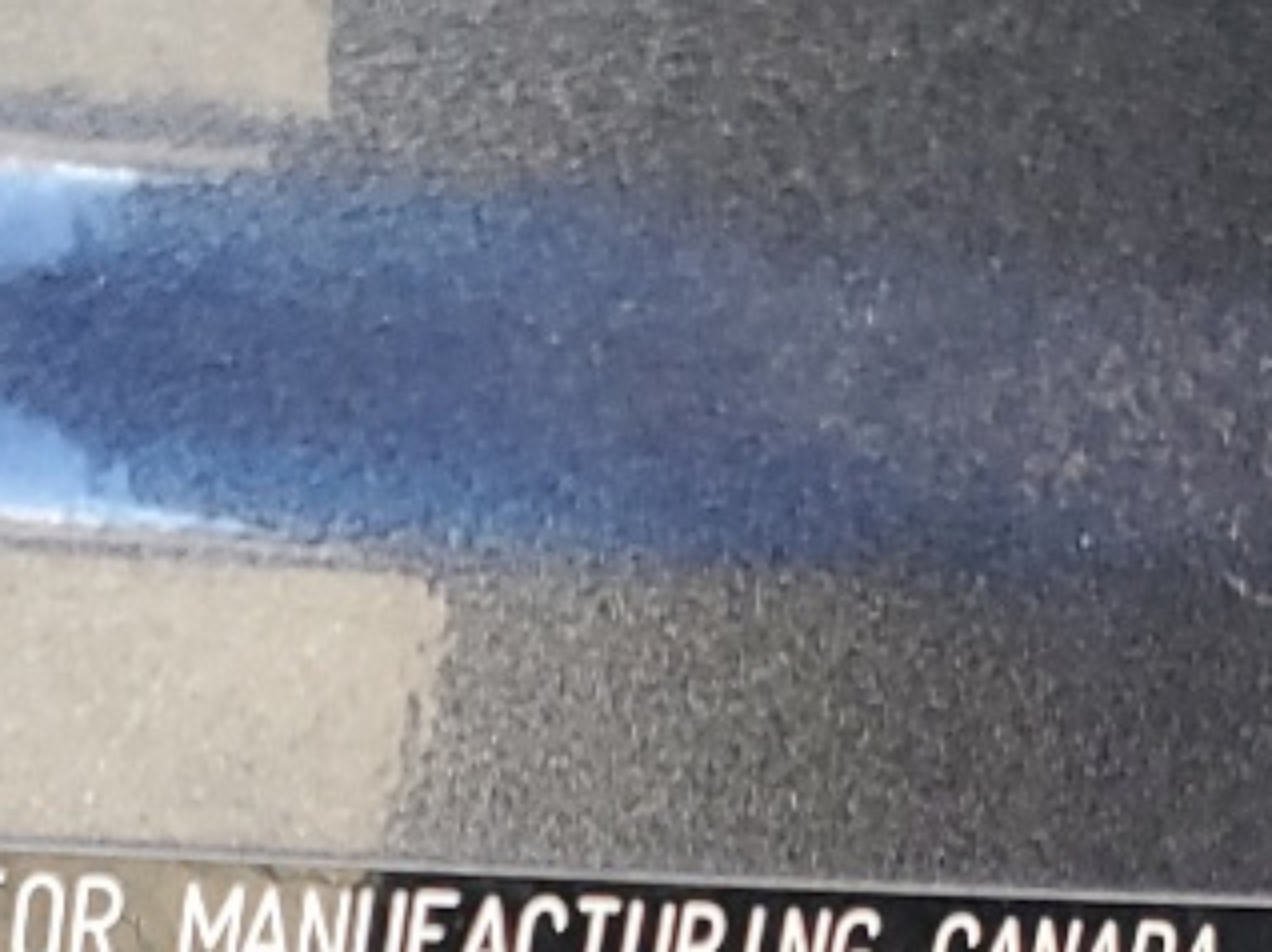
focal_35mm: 131
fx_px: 4810
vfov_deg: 10.5
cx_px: 936
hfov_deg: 15.0
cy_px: 1852
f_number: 1.5
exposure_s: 1/120
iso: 65
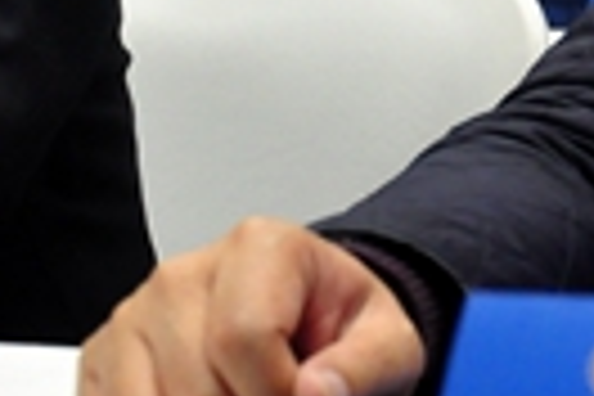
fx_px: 3828
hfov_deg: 8.3
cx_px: 1282
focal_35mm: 232
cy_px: -128
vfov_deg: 5.9
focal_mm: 34
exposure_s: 1/160
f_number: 4.2
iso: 1600
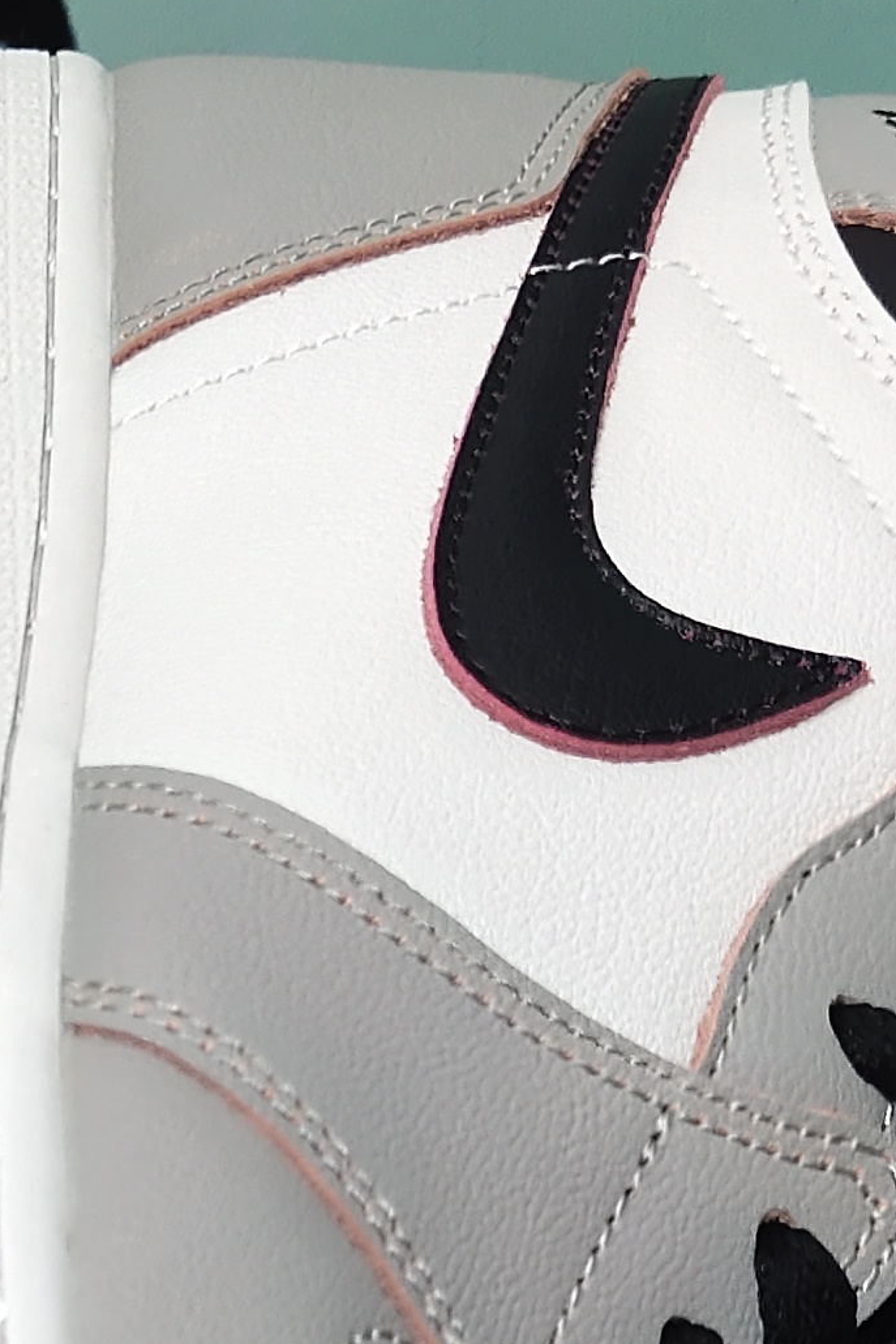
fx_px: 4556
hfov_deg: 10.9
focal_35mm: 122
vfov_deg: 16.5
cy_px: 1307
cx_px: -357
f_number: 1.79
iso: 100
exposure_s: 1/100
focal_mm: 4.35
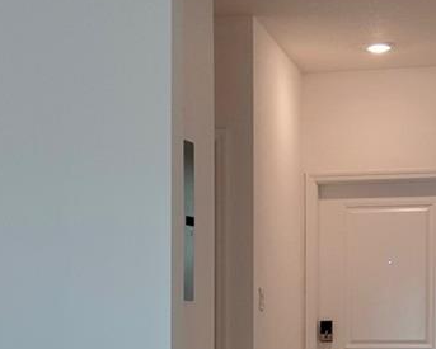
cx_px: 13
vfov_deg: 14.2
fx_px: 1356
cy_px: 435
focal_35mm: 105
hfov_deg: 17.9
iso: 1000
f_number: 2.8
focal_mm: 24
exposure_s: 1/320
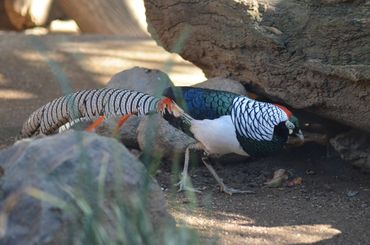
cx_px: 185
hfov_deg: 10.2
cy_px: 122
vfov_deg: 6.8
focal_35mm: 202
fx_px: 2077
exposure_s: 1/500
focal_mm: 135
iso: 3200
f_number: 4.2
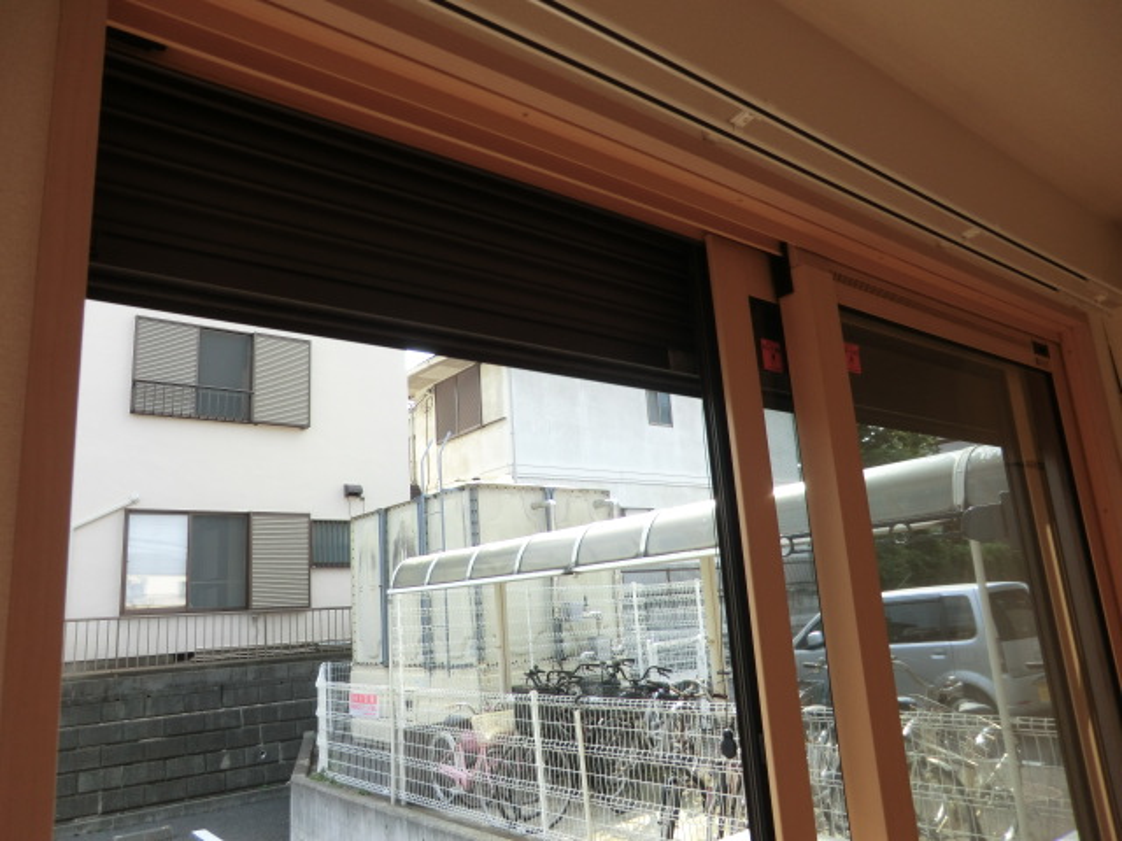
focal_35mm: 24
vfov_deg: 56.8
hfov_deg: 71.6
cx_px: 561
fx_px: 778
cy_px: 420
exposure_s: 1/250
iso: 80
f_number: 3.2
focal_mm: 4.3
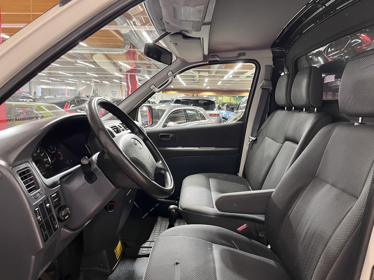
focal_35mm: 26
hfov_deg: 67.3
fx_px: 281
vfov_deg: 53.1
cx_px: 187
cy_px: 140
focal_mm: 5.1
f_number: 1.6
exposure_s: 1/50
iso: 320
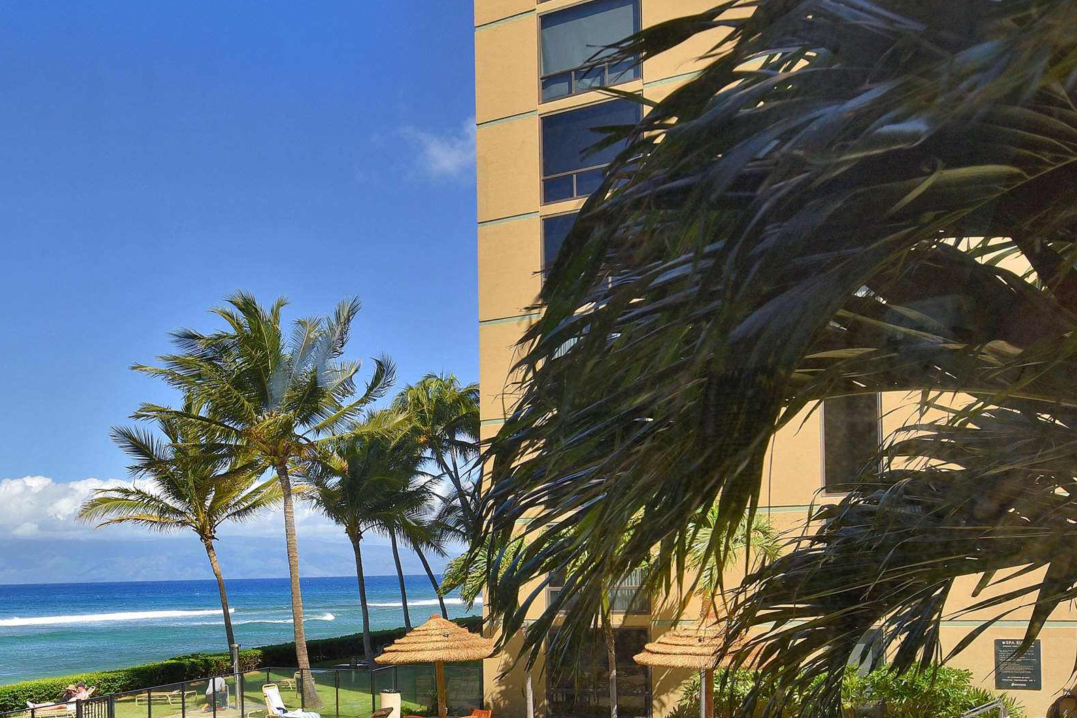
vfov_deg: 38.4
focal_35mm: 33
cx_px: 333
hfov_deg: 55.6
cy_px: 582
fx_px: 987
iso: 320
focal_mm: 17
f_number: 8
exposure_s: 1/250
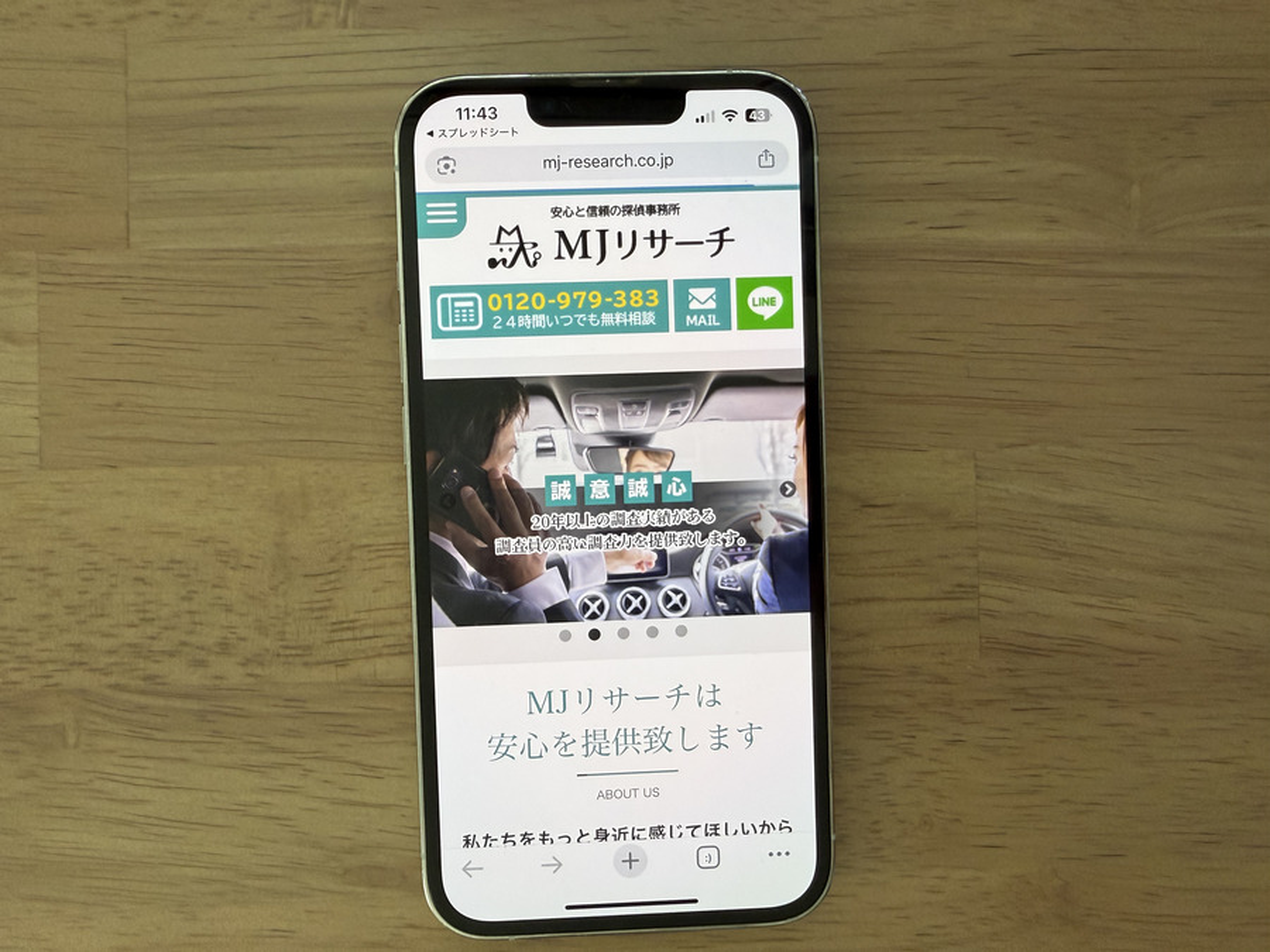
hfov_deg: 71.6
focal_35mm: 24
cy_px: 476
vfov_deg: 56.8
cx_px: 635
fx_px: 881
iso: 250
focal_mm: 2.22
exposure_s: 1/120
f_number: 2.2
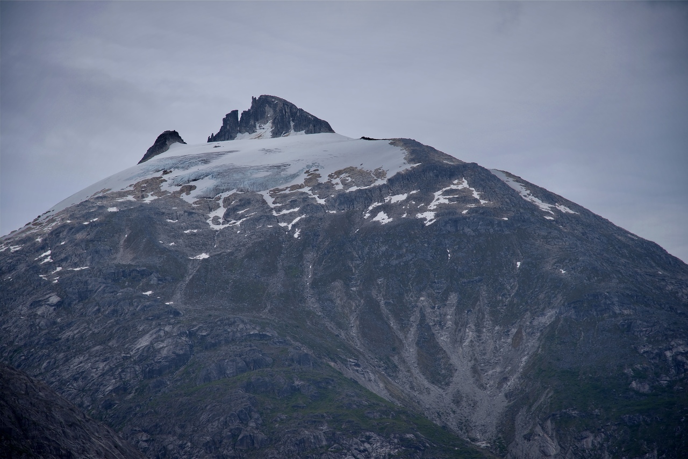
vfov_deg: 11.4
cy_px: 230
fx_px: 2294
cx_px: 344
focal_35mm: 120
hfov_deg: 17.1
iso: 100
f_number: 5.6
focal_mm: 120
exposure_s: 1/250
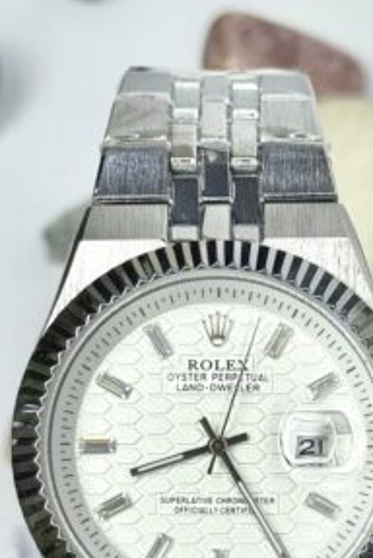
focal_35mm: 139
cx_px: 254
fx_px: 2155
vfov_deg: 14.7
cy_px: 375
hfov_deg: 9.9
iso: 64
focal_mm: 6.76
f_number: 1.78
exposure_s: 1/392
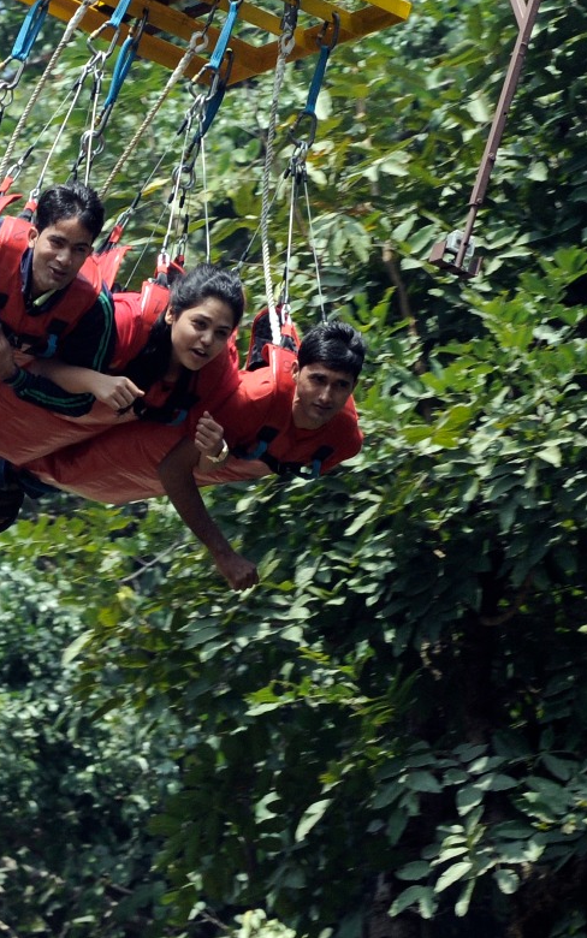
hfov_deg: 3.9
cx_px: 339
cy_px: 320
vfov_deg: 6.3
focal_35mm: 334
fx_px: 8544
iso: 200
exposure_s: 1/400
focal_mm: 105
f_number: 6.3
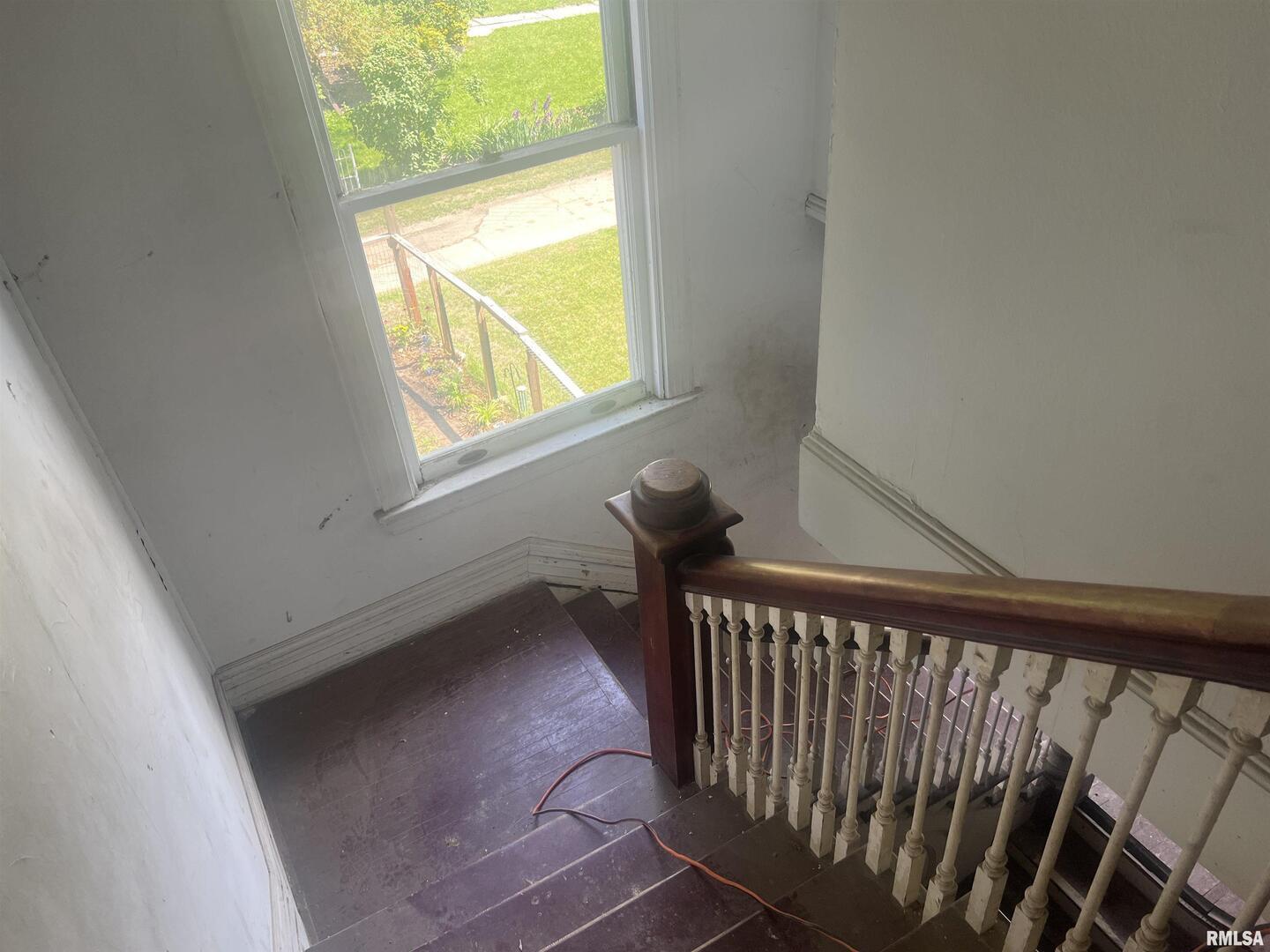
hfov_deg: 67.3
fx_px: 954
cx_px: 635
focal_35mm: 26
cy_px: 476
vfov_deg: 53.1
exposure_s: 1/227
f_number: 1.5
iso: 40
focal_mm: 5.7
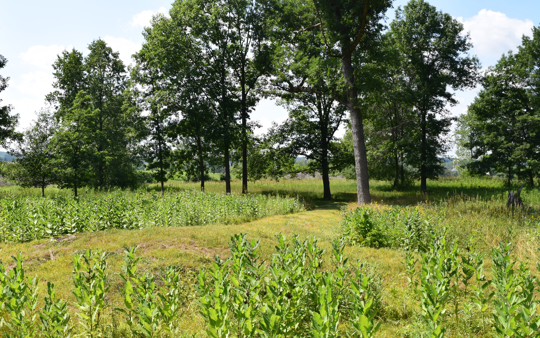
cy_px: 218
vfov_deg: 26.9
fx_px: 701
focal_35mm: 48
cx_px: 223
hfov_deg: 42.0
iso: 400
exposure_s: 1/400
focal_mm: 25
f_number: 11
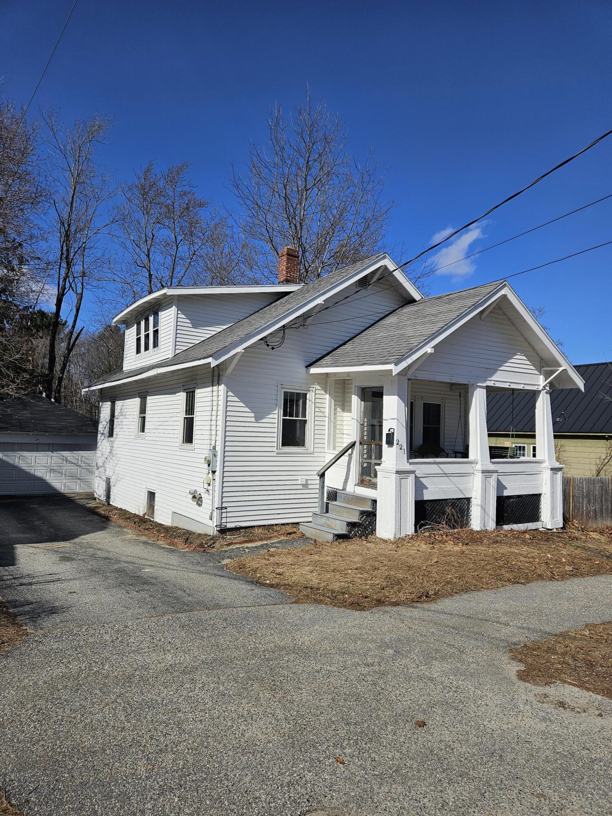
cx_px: 306
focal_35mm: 23
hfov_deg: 58.9
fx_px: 542
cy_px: 408
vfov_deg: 73.9
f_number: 1.8
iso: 25
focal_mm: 5.4
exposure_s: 1/3697
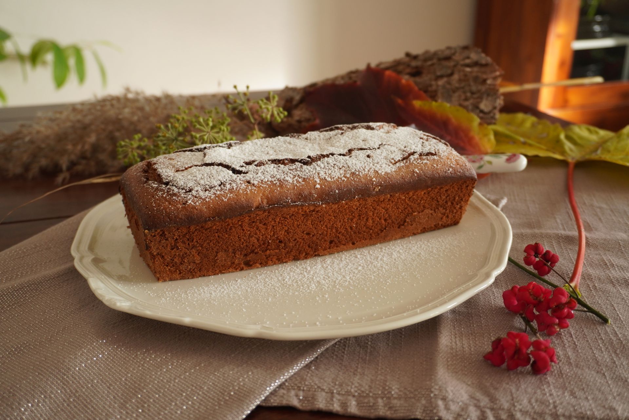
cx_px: 314
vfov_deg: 36.9
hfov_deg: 53.1
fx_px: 629
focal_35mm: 36
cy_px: 210
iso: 400
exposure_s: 1/125
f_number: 4.5
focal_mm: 24
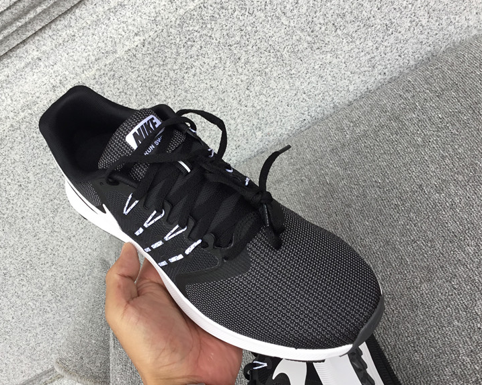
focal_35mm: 38
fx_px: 542
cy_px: 203
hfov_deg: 47.8
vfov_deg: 39.1
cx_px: 210
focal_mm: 3.3
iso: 32
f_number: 2.4
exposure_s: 1/100
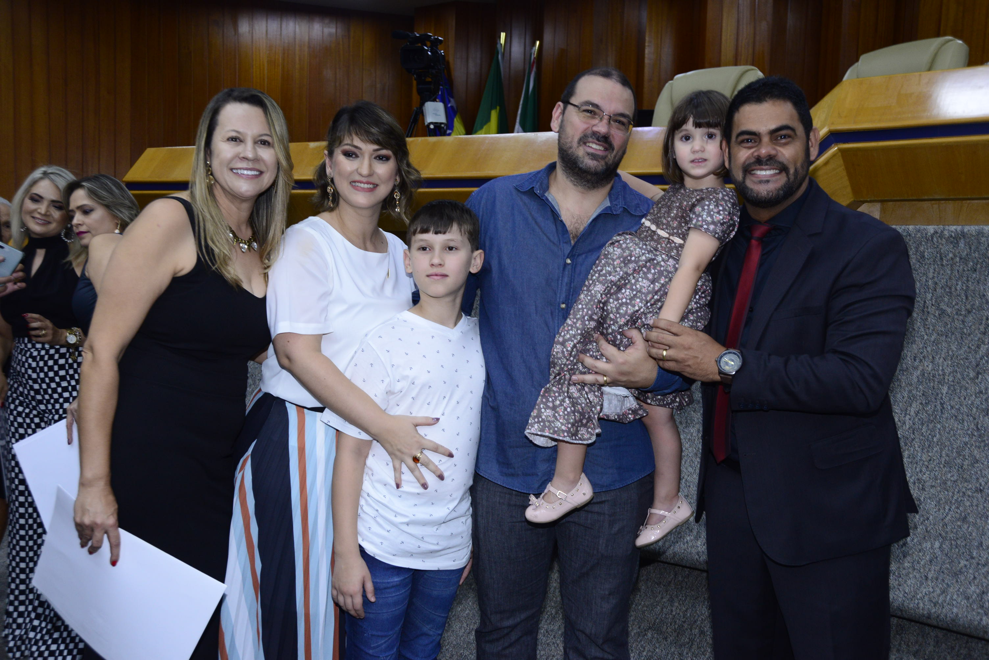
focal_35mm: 38
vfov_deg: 35.1
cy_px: 330
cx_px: 494
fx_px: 1044
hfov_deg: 50.7
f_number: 7.1
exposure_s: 1/60
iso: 1600
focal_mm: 38
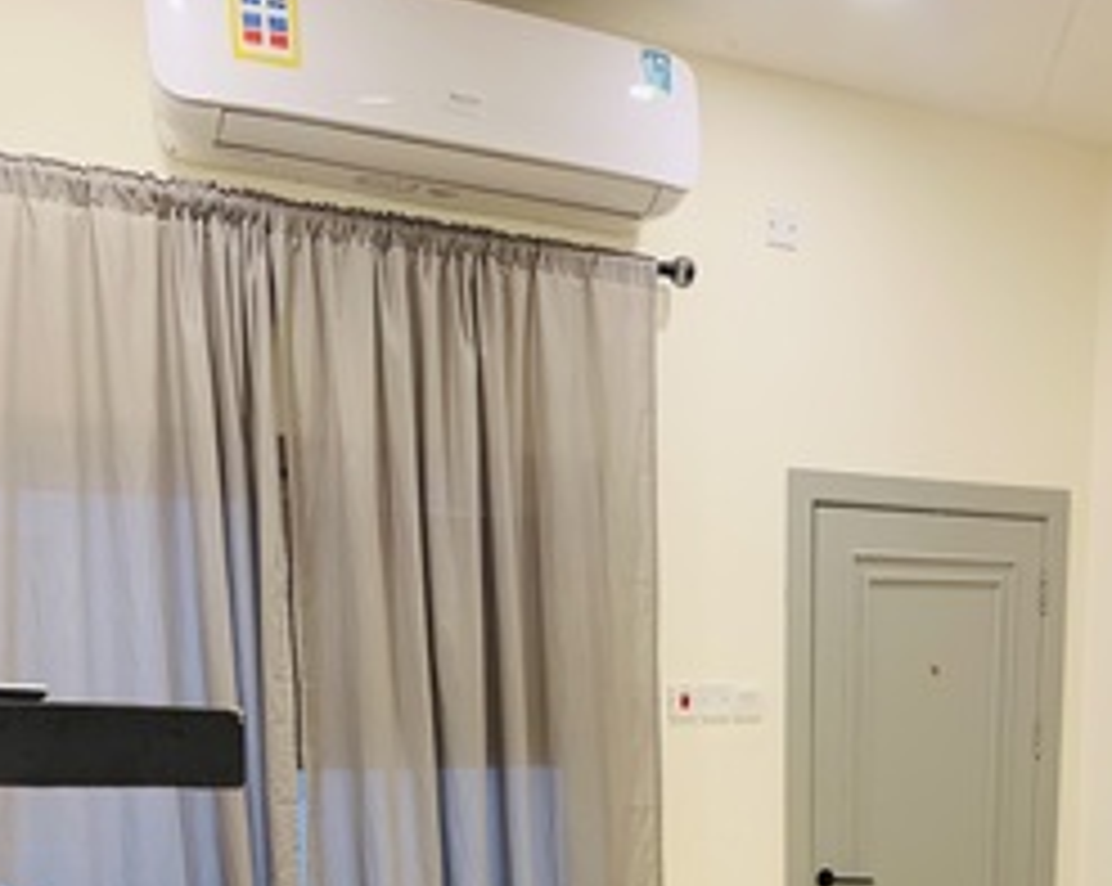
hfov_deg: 39.4
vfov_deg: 28.7
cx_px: 682
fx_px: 1545
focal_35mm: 47
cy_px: 1005
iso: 160
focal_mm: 4.25
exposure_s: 1/60
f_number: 1.8
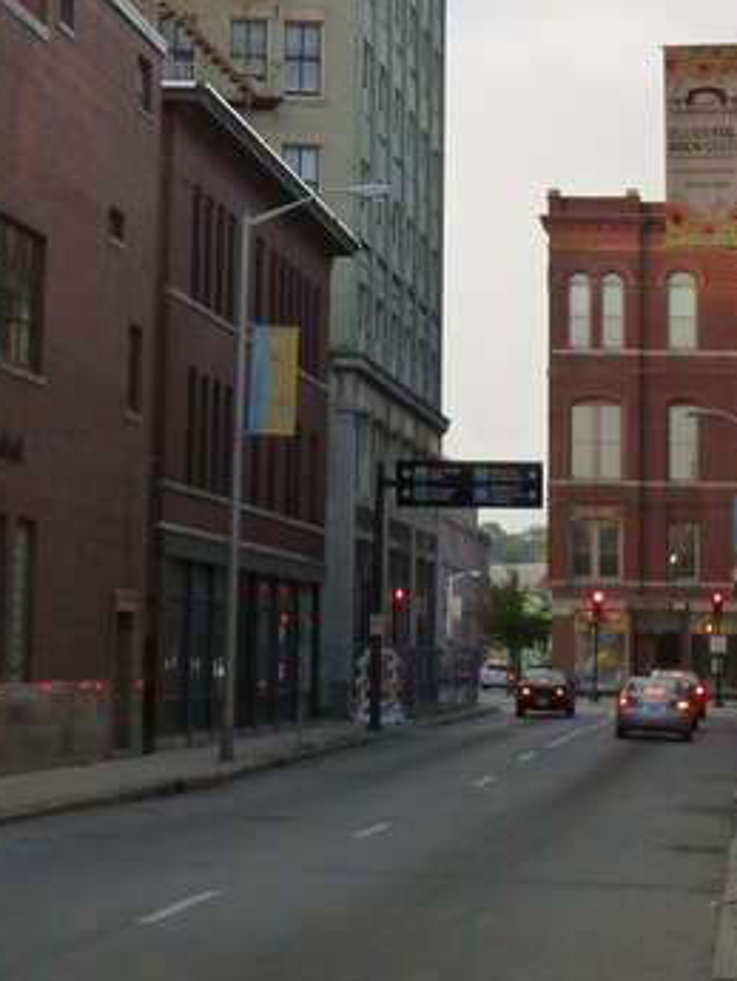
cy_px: -139
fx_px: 3291
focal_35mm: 116
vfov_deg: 16.4
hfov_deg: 12.7
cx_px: 176
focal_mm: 9
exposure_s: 1/100
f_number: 3.9
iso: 160
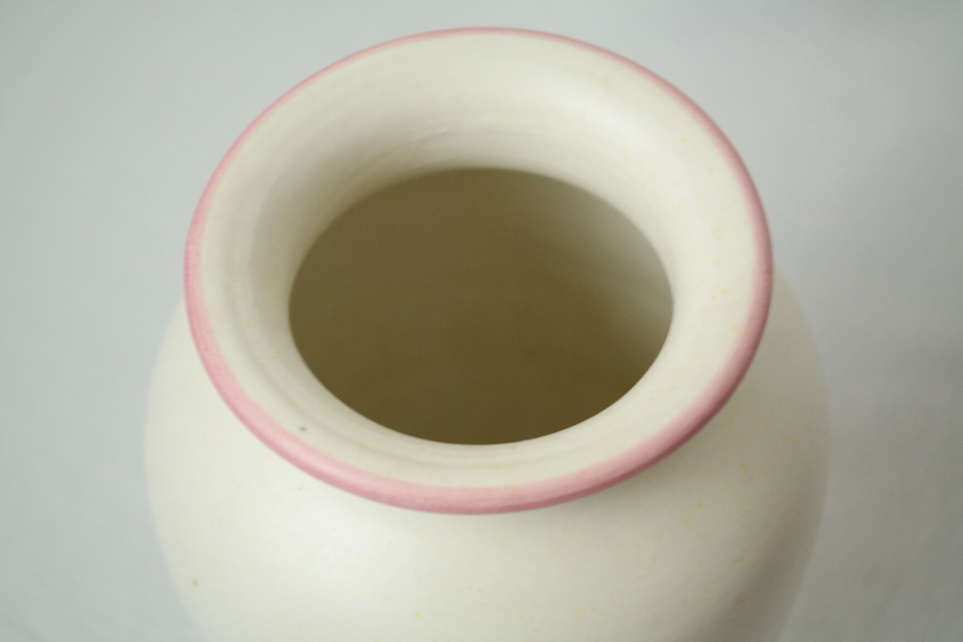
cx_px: 482
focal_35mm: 77
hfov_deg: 26.3
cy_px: 321
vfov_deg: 17.7
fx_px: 2060
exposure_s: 1/25
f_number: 9
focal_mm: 50
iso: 400
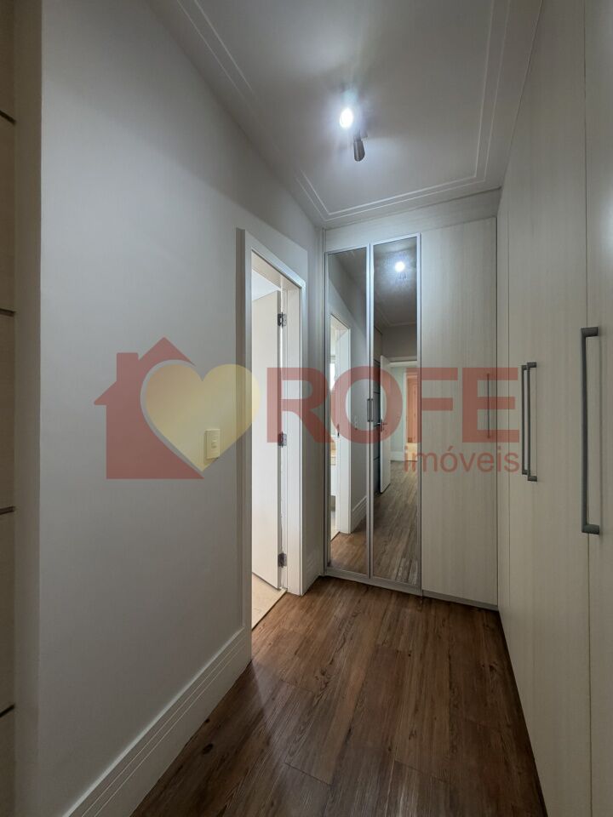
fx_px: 331
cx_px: 306
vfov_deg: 102.1
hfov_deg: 85.7
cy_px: 408
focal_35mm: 14
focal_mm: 2.22
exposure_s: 1/120
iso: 250
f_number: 2.2
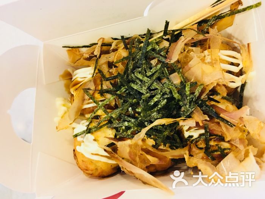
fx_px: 222
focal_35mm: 29
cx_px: 132
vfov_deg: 48.2
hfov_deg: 61.7
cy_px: 100
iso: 80
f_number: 2.2
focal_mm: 4.15
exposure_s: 1/17
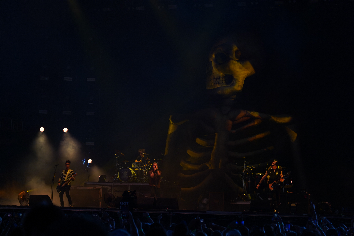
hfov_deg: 19.5
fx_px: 1032
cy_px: 118
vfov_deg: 13.0
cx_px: 177
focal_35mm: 105
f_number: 4
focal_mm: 105
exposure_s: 1/125
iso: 500
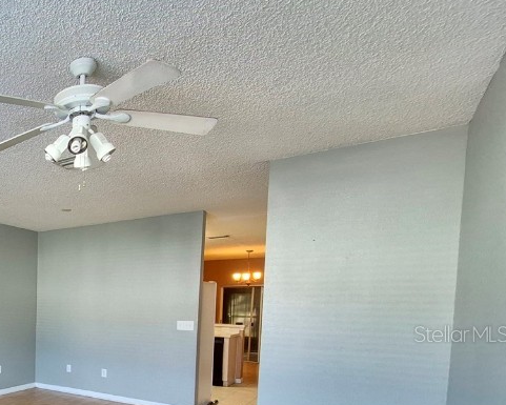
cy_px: 333
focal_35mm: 27
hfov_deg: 49.1
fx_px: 404
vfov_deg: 49.5
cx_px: -25
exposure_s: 1/60
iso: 800
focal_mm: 1.74
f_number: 2.2
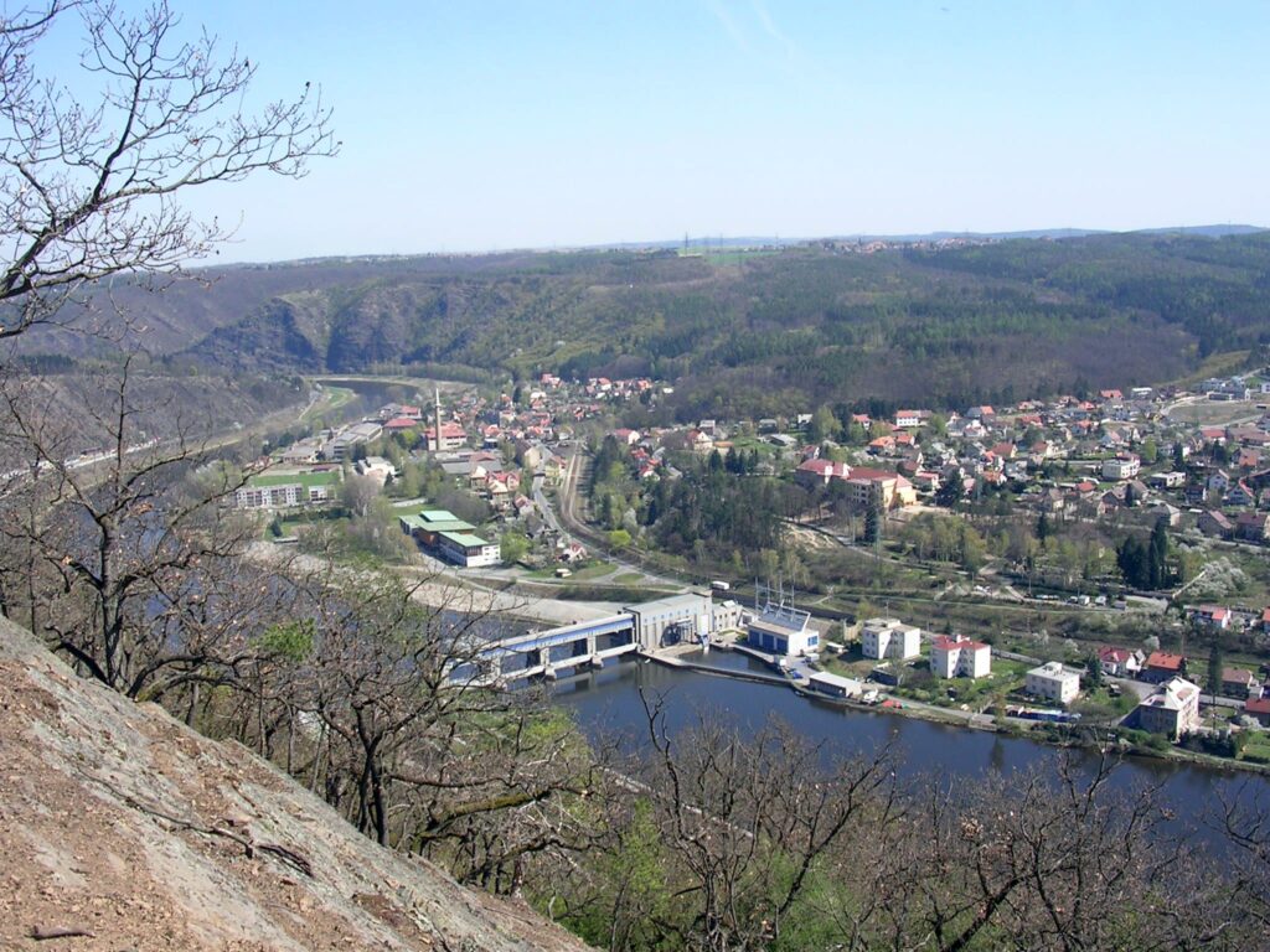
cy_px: 476
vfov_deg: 37.7
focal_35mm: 38
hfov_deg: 49.0
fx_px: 1394
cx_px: 635
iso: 50
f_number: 5.6
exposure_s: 1/191
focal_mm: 5.8
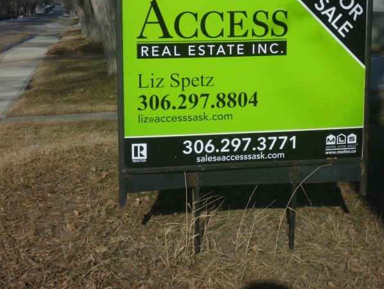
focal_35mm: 83
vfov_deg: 17.8
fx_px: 921
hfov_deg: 23.5
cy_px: 124
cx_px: 241
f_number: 5.3
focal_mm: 11.7
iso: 80
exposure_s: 1/640
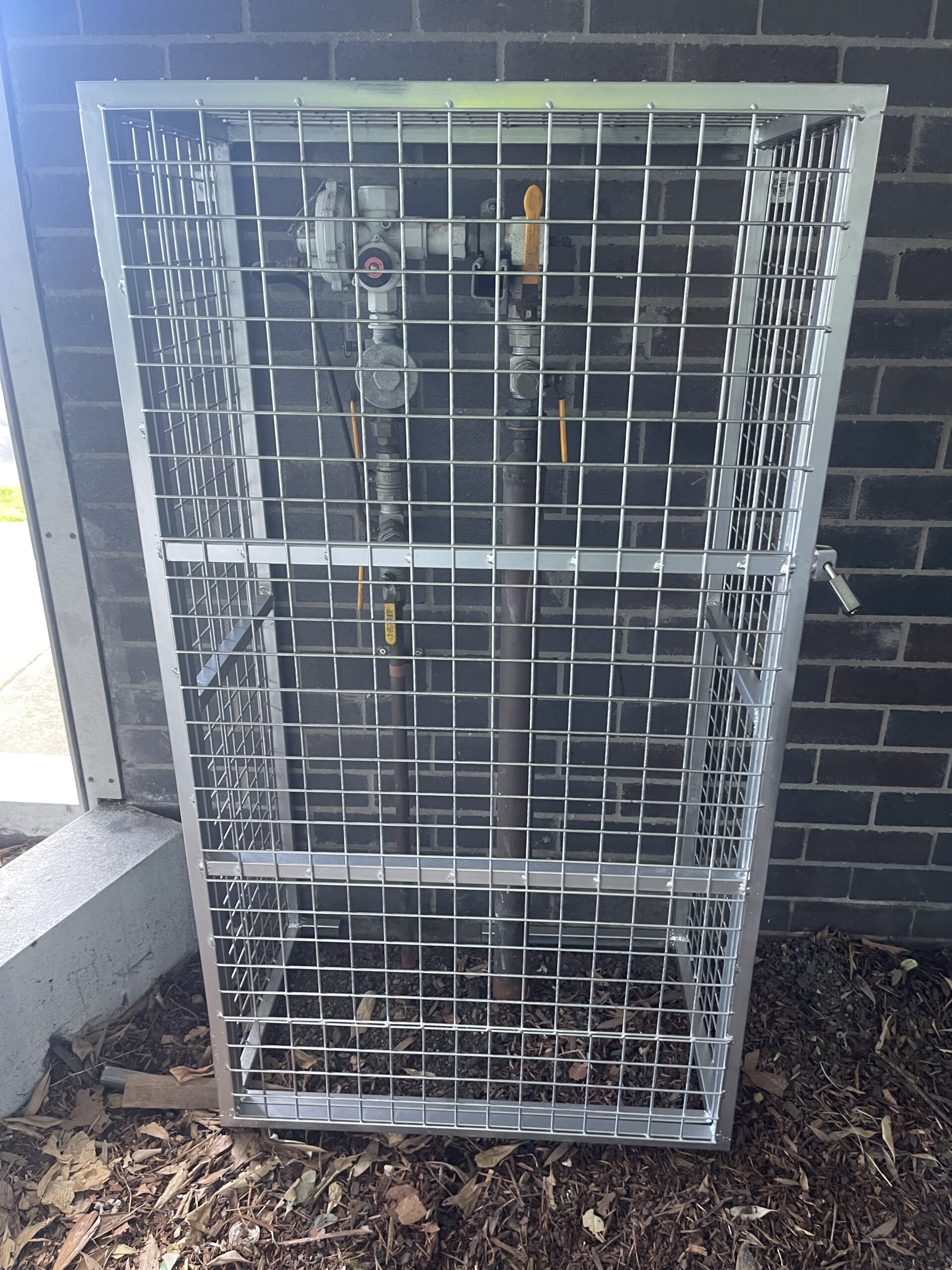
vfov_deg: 69.4
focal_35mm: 25
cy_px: 635
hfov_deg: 54.9
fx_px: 917
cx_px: 476
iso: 160
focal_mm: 5.1
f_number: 1.6
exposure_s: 1/60
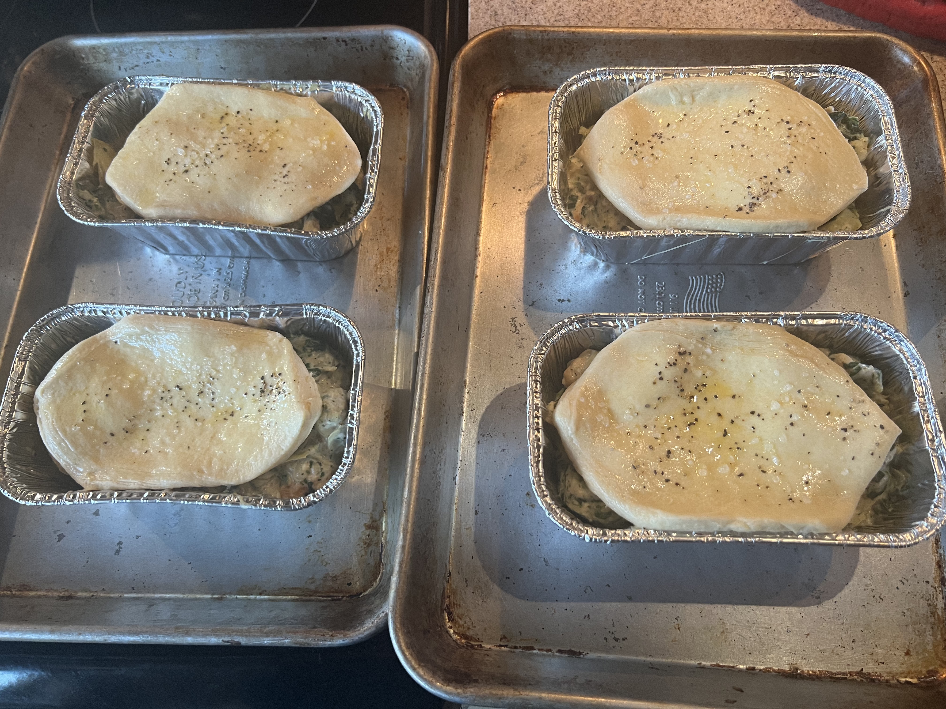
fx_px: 711
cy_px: 354
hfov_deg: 67.3
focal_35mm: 26
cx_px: 473
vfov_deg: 53.1
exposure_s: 1/60
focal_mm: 5.7
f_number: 1.5
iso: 200
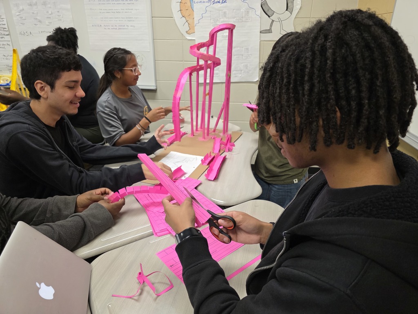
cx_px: 209
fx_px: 278
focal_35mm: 23
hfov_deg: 73.9
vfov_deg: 58.9
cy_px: 157
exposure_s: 1/120
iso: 400
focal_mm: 6.3
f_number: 1.7
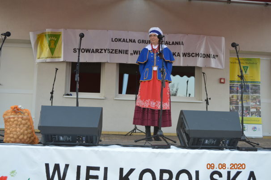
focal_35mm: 45
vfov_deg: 29.8
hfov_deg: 43.7
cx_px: 136
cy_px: 90
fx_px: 338
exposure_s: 1/125
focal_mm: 30
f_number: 5.6
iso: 160
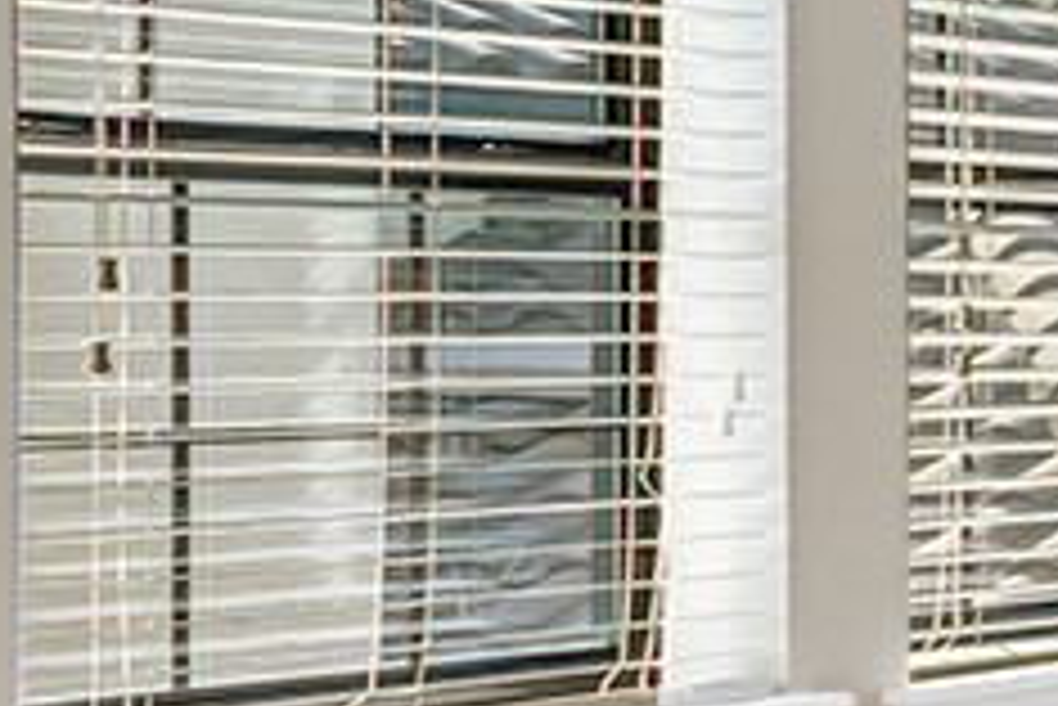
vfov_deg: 10.6
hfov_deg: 9.6
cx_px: 3629
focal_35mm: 130
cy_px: 364
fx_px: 3823
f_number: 6.3
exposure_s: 1/125
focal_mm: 17
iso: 400
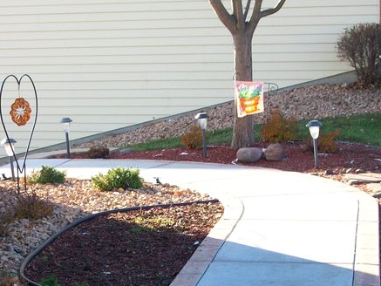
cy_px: 209
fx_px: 1068
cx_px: 238
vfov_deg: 15.2
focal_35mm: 97
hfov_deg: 20.2
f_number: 3.6
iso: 95
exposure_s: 1/169
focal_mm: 8.8
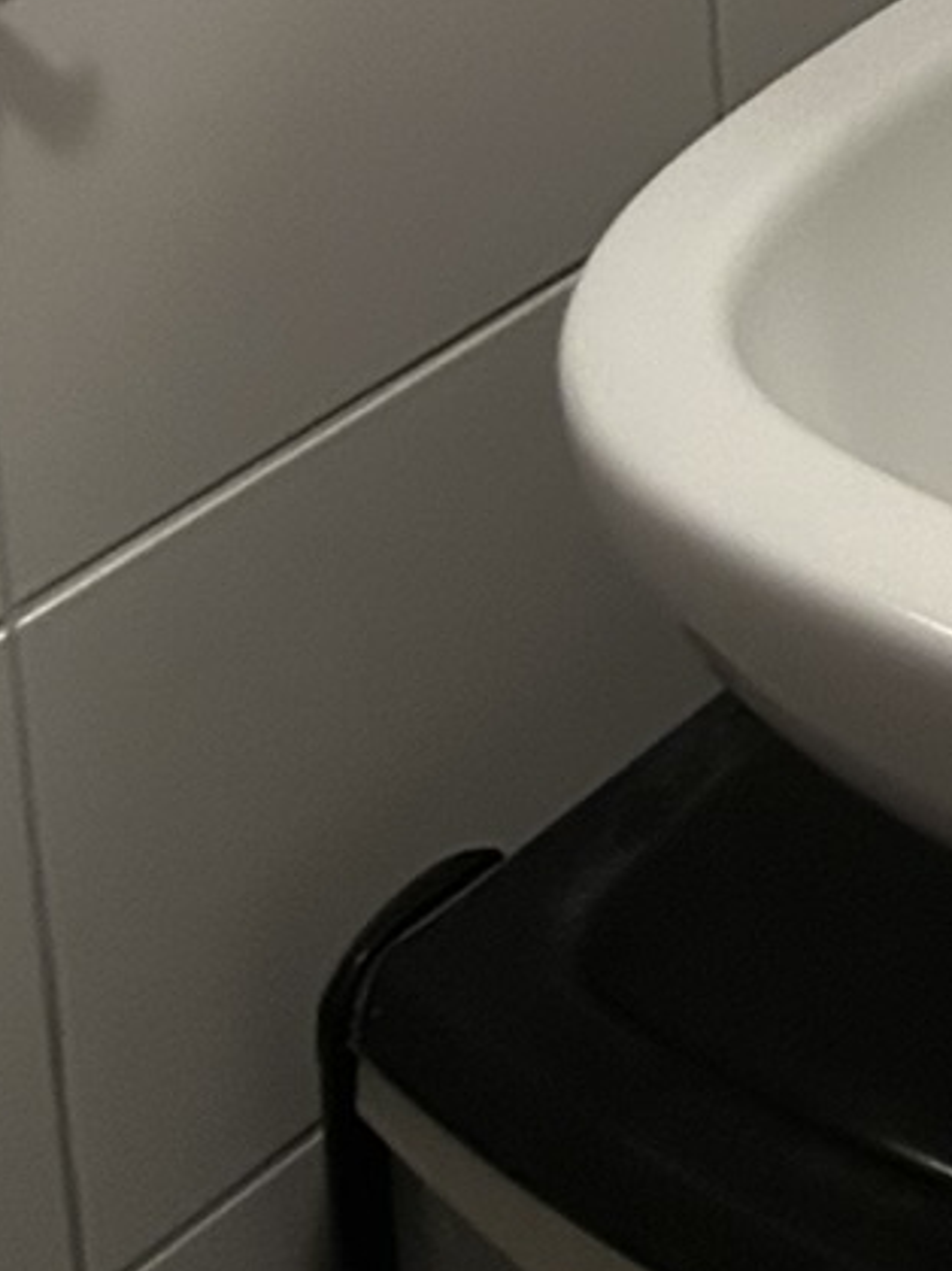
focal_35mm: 127
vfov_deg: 12.9
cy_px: -1505
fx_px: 4659
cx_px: 2186
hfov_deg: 10.3
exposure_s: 1/50
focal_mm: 5.7
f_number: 1.5
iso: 320
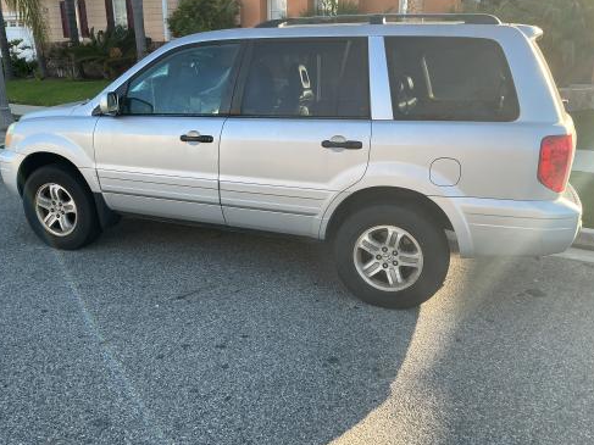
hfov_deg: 60.0
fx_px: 515
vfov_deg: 46.8
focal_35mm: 30
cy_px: 219
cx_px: 294
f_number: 1.8
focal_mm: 3
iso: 25
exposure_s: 1/335
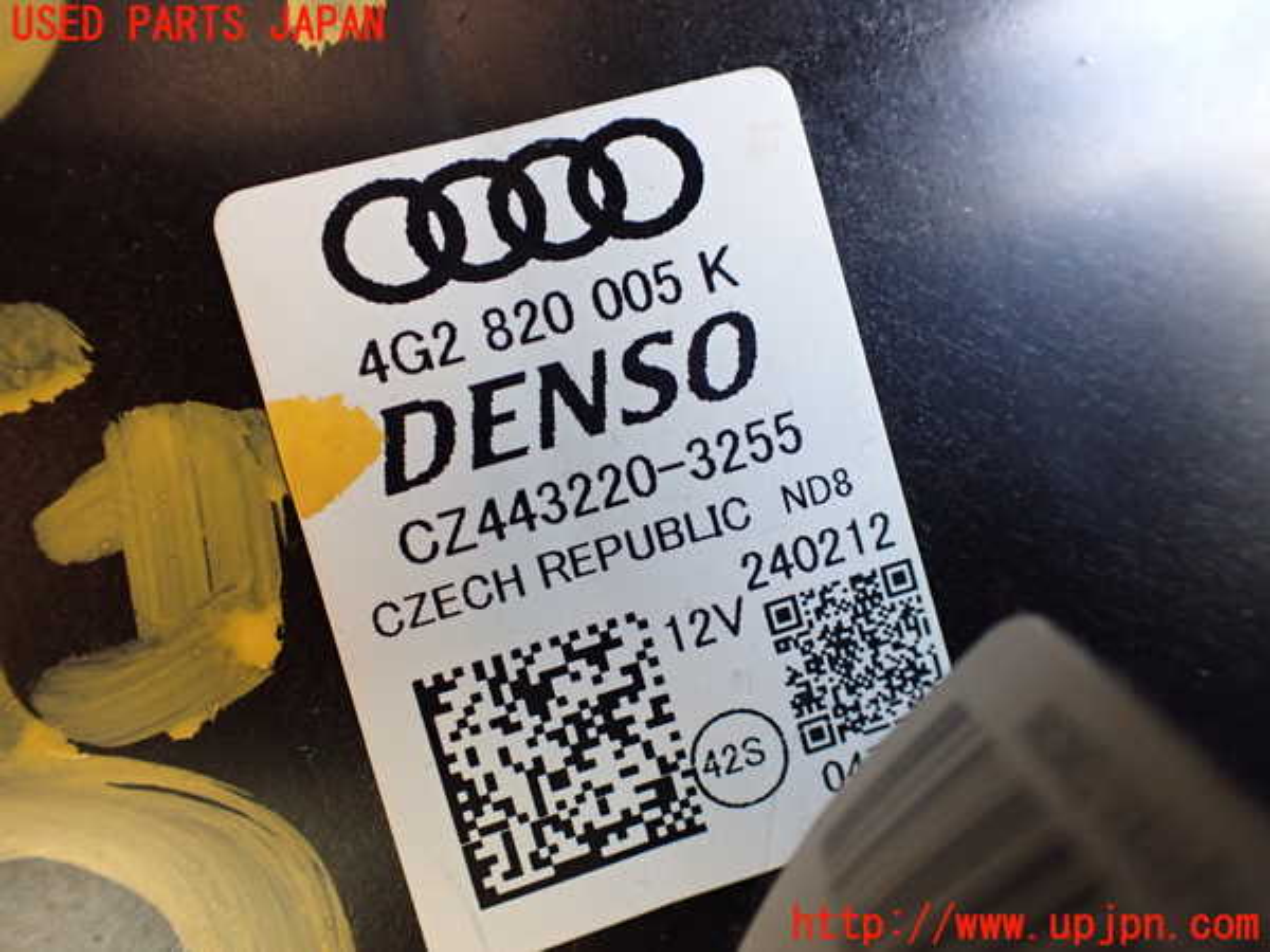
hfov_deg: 60.0
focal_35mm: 30
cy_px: 476
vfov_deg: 46.8
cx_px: 635
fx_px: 1101
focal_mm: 5.4
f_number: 2.3
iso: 500
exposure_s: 1/125
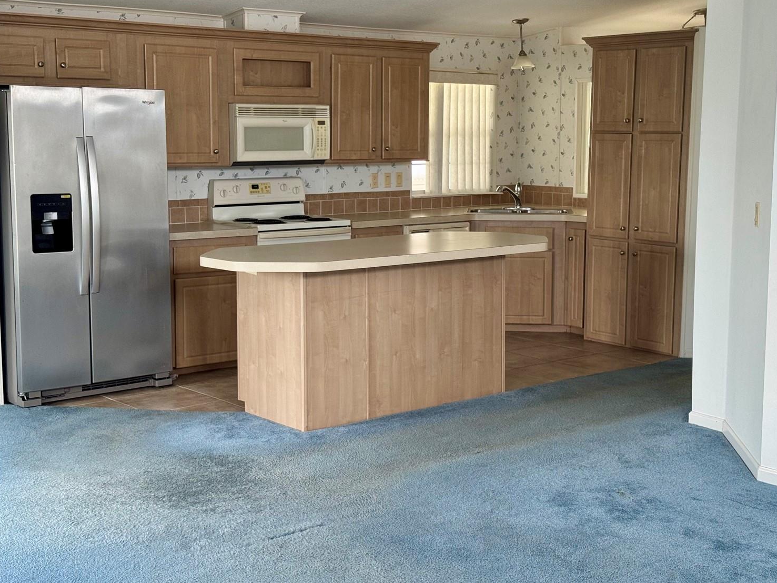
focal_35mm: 52
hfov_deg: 36.8
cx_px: 417
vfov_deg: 28.0
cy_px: 270
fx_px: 1167
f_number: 1.78
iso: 80
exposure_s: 1/60
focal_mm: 6.76
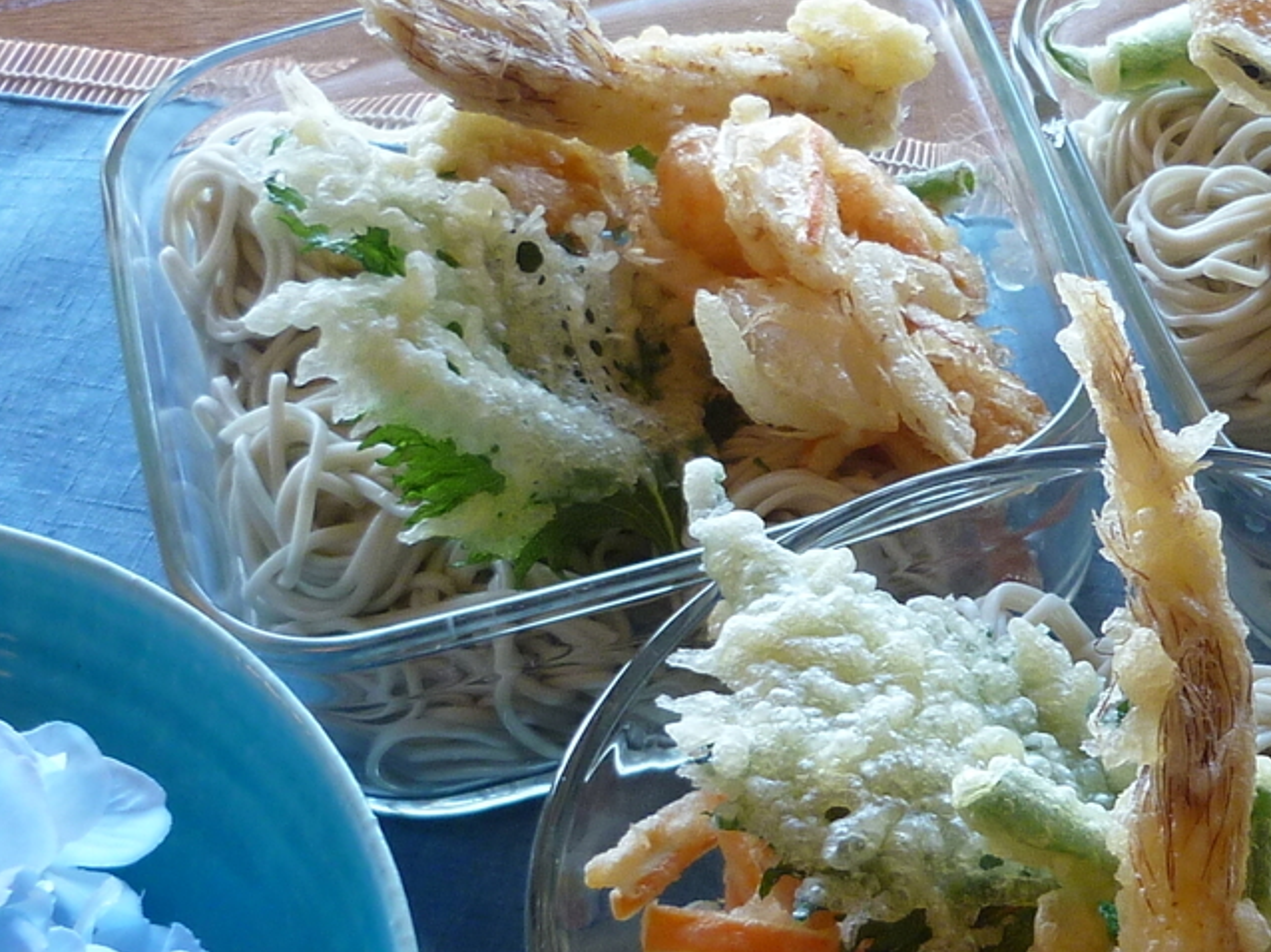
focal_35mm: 111
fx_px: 4074
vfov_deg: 13.3
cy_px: 550
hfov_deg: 17.6
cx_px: 974
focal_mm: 6.9
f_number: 3
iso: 125
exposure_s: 1/40
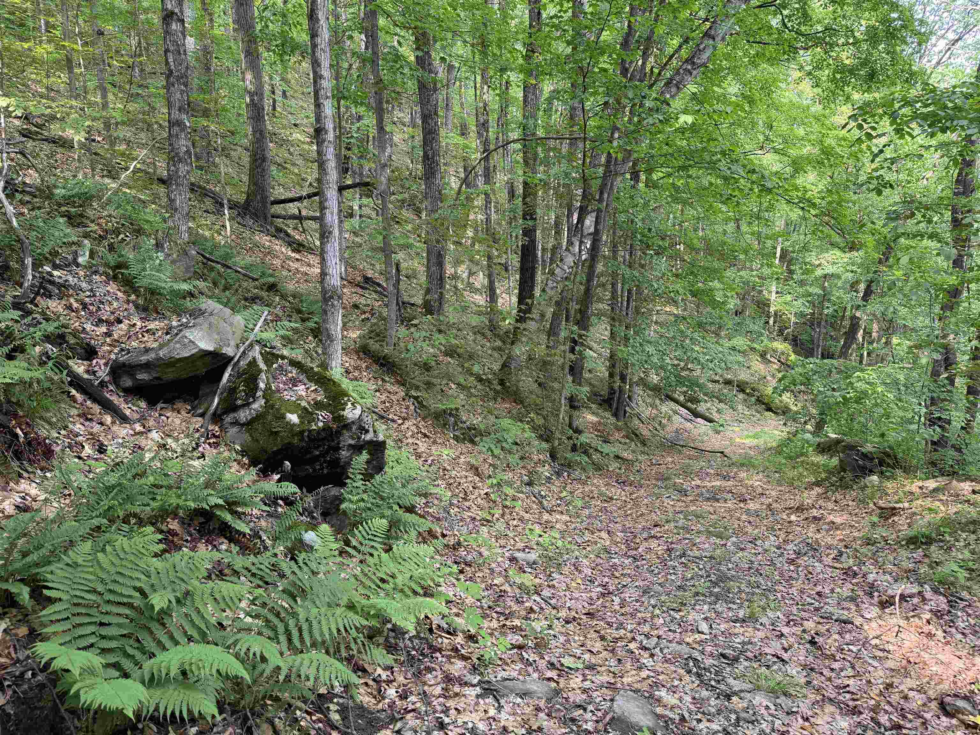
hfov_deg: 71.6
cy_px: 368
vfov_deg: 56.8
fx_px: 679
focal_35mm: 24
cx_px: 490
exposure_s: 1/121
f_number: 1.78
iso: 100
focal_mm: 6.76
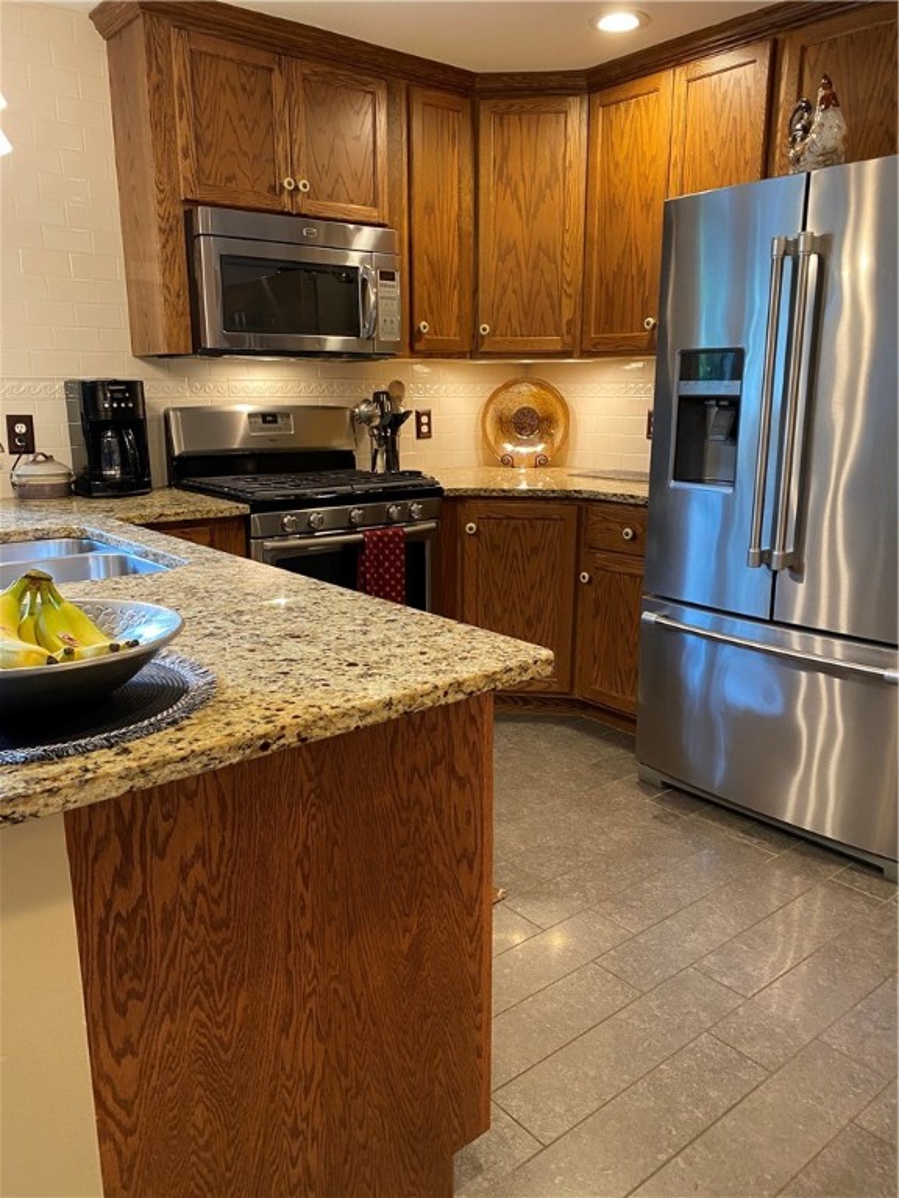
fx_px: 900
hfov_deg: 53.1
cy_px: 599
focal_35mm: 26
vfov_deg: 67.3
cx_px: 450
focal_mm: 4.25
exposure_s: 1/60
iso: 250
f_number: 1.8
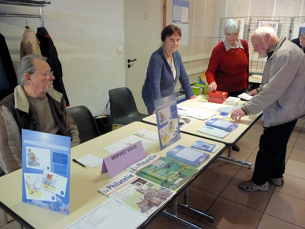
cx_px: 152
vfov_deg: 49.7
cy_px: 114
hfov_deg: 63.4
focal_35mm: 28
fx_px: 247
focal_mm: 4.7
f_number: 3.3
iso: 800
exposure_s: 1/60
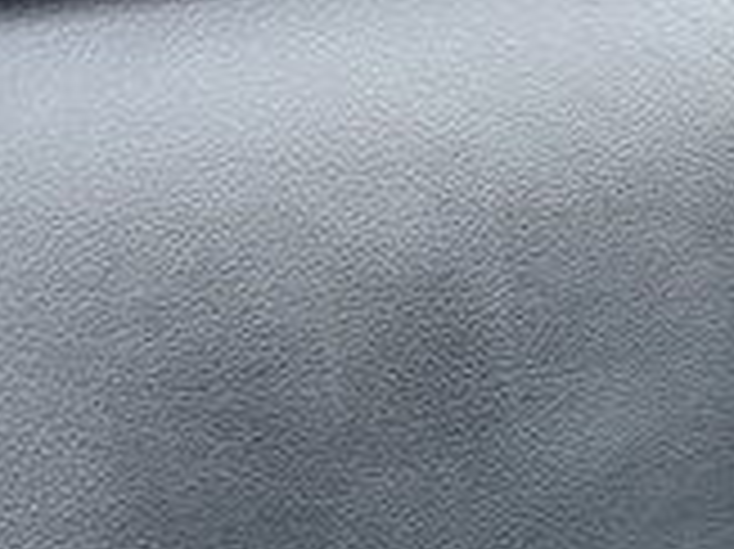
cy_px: 1071
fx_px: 3199
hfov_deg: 12.0
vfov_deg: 9.2
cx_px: 1355
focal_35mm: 151
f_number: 1.78
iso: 200
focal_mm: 6.76
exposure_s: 1/96
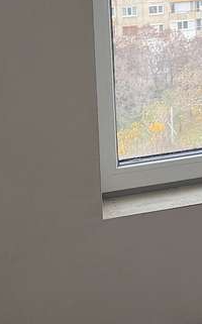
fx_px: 1051
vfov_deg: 16.9
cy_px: -53
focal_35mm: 119
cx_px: 550
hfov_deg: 9.3
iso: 80
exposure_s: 1/689
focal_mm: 6.76
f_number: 1.78
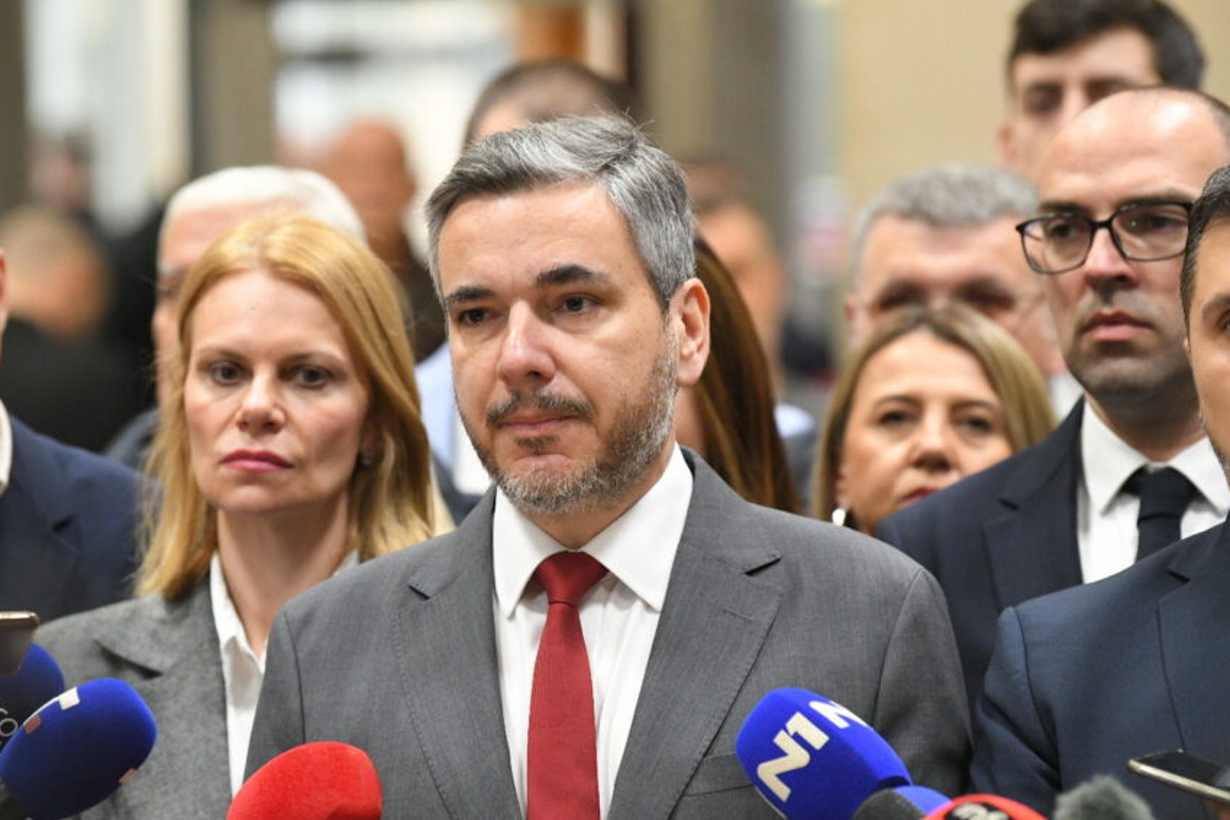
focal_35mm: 211
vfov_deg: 6.5
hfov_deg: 9.8
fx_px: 7209
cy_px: 405
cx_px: 539
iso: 6400
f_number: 4
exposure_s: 1/250
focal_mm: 175
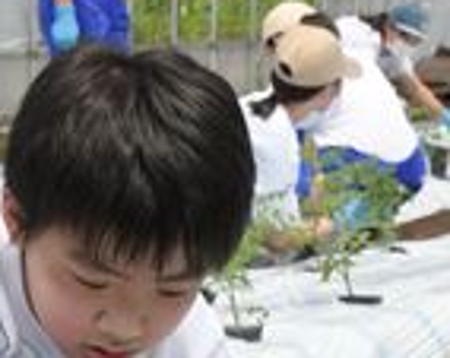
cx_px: 158
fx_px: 2113
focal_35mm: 159
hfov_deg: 12.1
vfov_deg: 9.6
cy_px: 382
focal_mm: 24
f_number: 7.1
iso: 160
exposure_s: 1/640
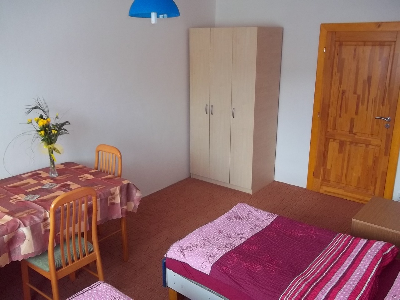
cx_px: 200
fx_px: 370
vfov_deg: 44.2
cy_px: 150
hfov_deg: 56.8
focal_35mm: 32
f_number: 2.9
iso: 160
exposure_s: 1/30
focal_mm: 5.7
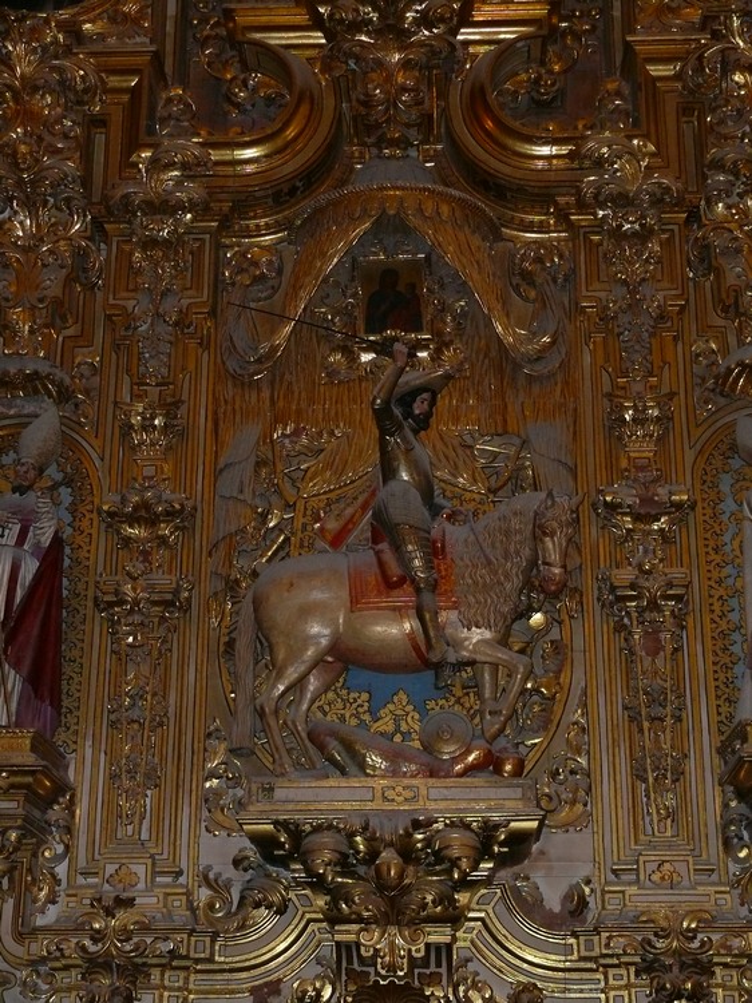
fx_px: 1710
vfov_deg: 32.7
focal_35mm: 59
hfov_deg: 24.8
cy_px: 502
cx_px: 376
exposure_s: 1/30
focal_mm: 12.5
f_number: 3.2
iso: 400
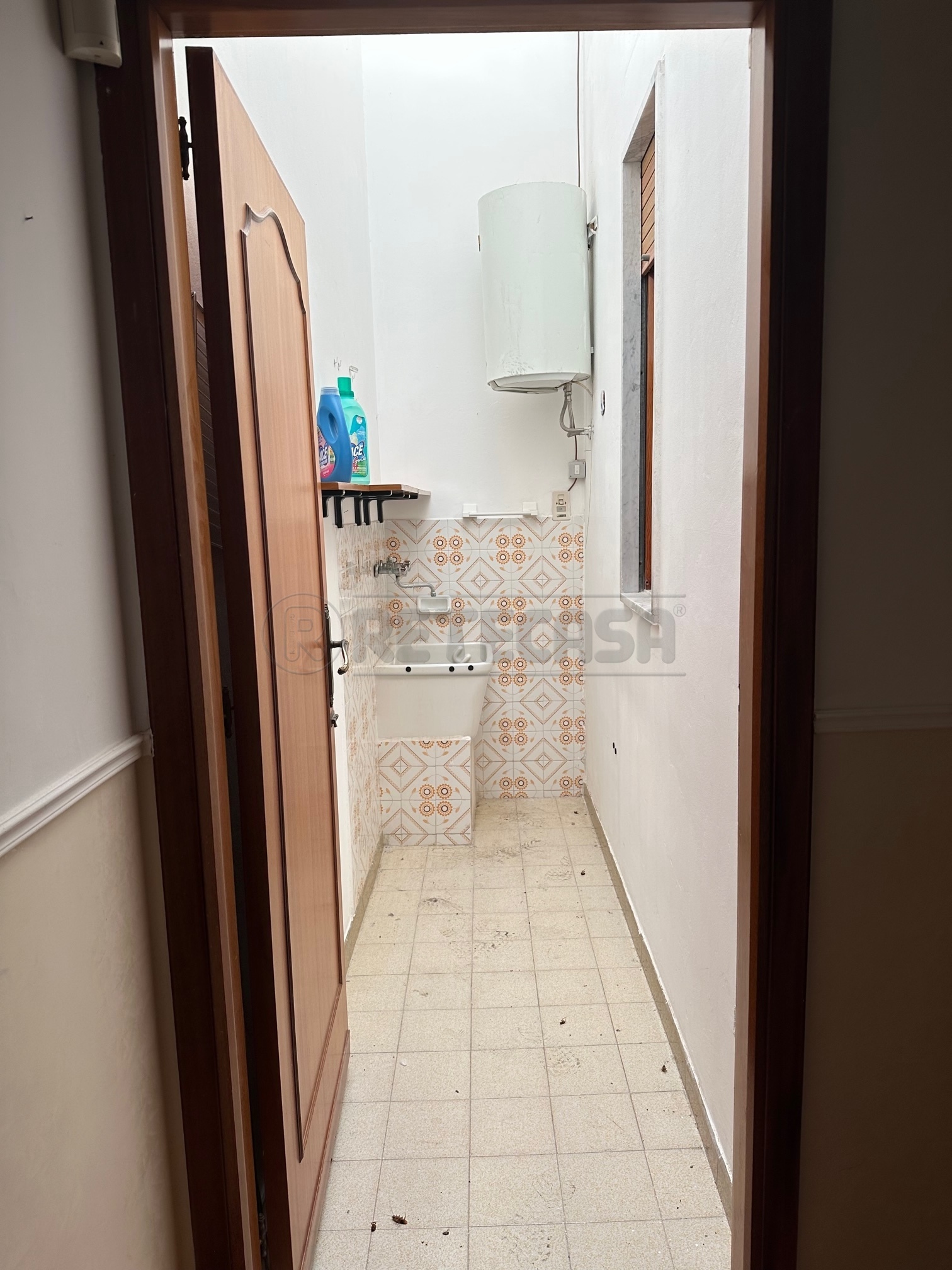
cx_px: 476
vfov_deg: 71.6
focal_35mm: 24
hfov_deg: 56.8
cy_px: 635
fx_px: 880
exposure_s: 1/516
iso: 80
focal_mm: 6.86
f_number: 1.78
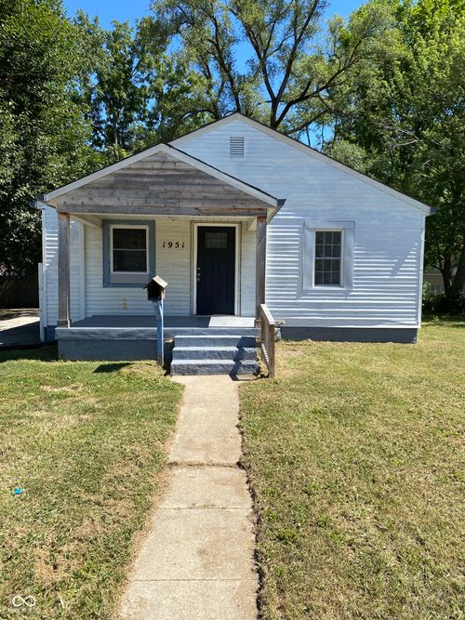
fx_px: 466
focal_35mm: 26
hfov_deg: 53.0
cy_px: 310
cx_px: 232
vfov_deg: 67.3
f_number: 1.8
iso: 32
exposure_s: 1/1629
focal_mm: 4.25
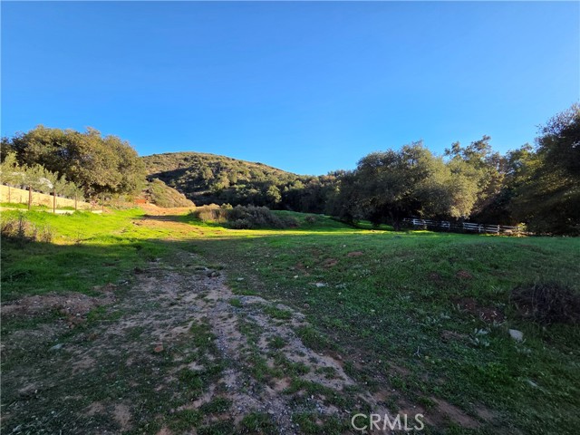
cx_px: 290
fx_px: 218
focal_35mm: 13
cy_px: 218
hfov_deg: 106.2
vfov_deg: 89.9
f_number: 2.2
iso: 50
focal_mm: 2.2
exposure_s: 1/726
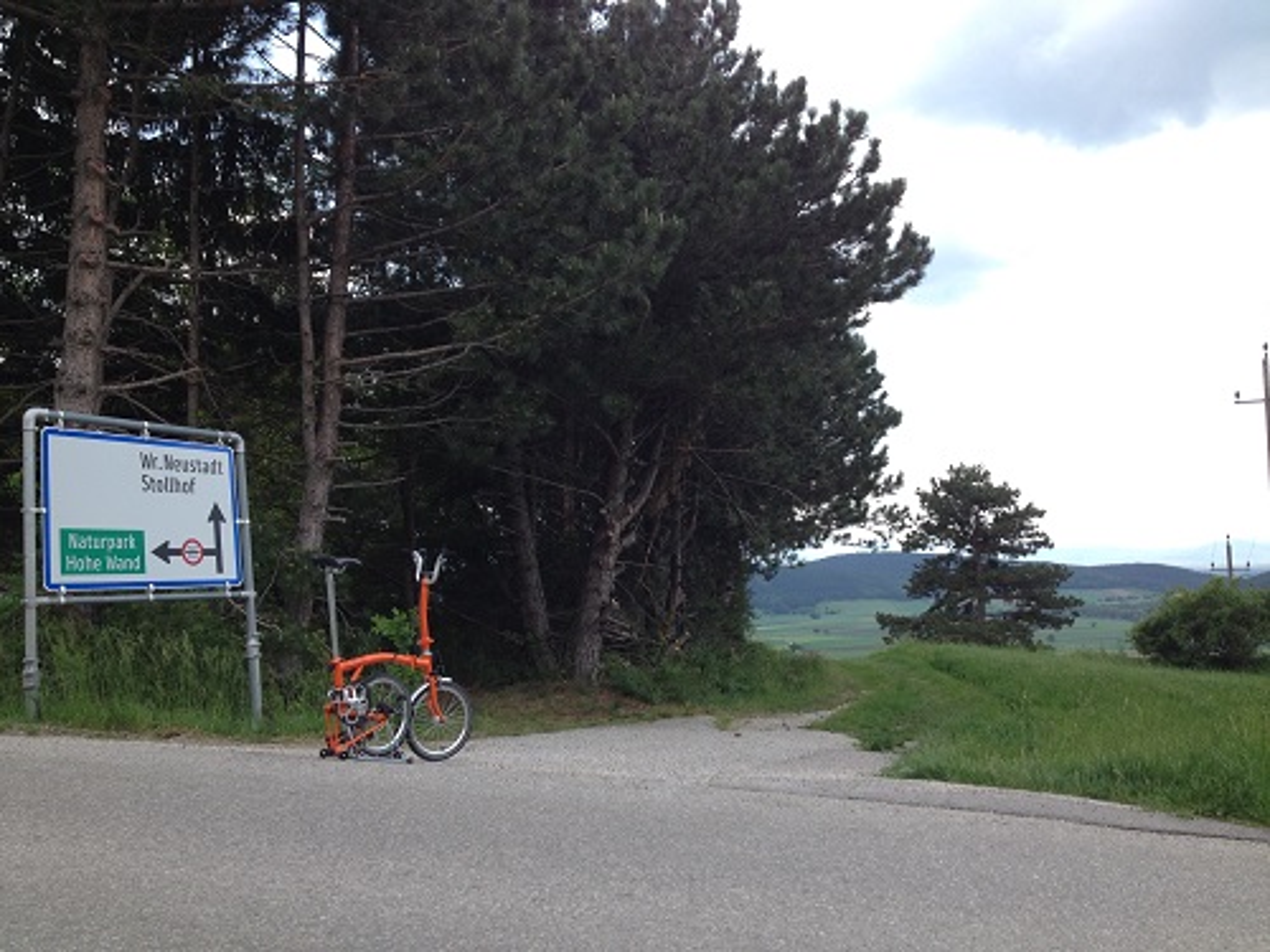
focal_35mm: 35
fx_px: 1284
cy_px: 476
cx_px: 635
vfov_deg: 40.7
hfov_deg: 52.6
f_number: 2.4
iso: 50
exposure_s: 1/824
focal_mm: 4.28
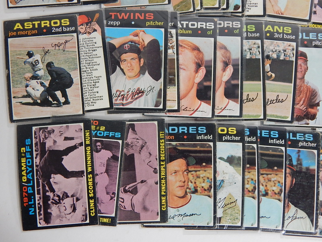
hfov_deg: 54.0
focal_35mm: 34
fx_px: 316
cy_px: 121
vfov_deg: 41.8
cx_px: 161
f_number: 3.3
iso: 320
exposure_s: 1/30
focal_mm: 6.1
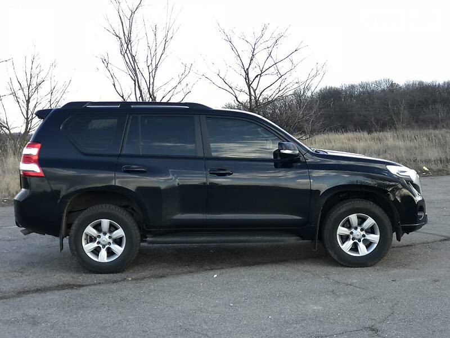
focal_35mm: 57
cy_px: 169
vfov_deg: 25.7
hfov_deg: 33.8
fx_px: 741
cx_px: 225
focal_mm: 6.6
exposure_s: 1/100
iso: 32
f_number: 2.8
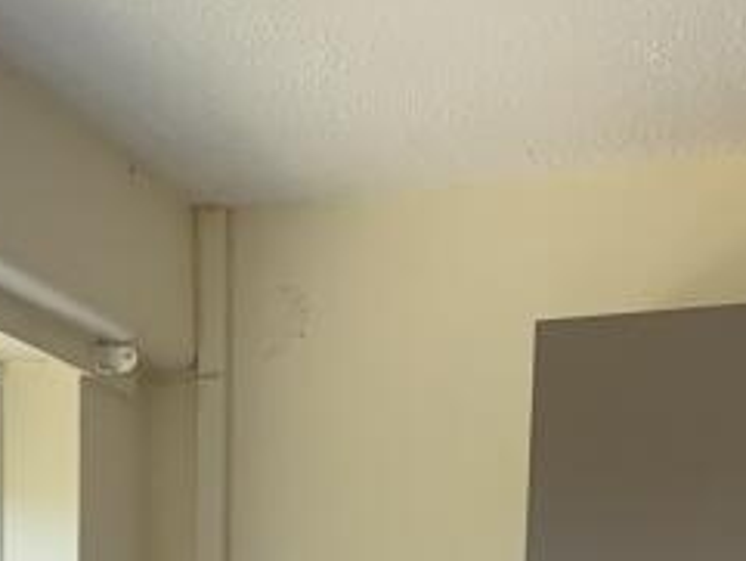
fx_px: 2199
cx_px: 53
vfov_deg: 12.7
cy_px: 1131
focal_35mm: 102
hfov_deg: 18.9
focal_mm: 6.76
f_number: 1.78
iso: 125
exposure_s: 1/121
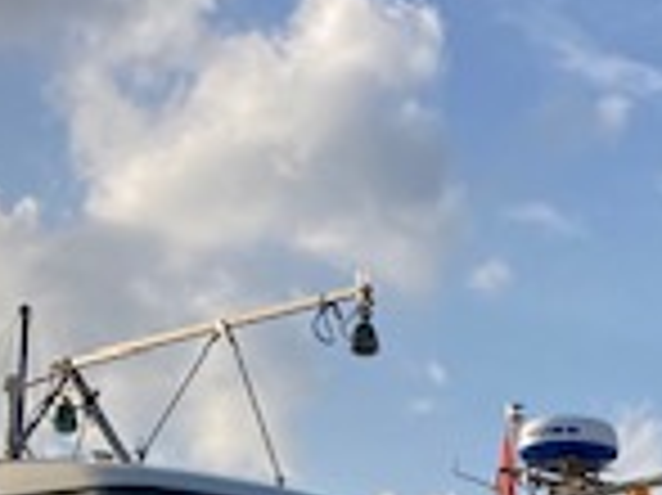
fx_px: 2331
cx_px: 617
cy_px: 900
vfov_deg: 11.3
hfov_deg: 15.9
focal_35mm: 122
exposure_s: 1/1946
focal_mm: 3.99
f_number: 1.8
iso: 20
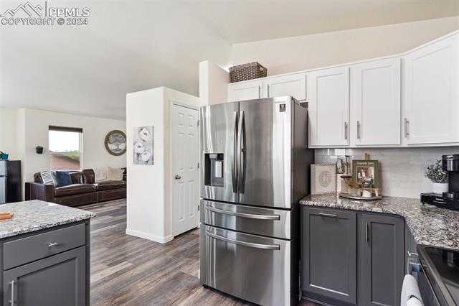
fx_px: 242
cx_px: 230
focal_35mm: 19
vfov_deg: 64.5
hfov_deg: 86.9
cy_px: 153
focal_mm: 19
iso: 400
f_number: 8
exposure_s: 1/15
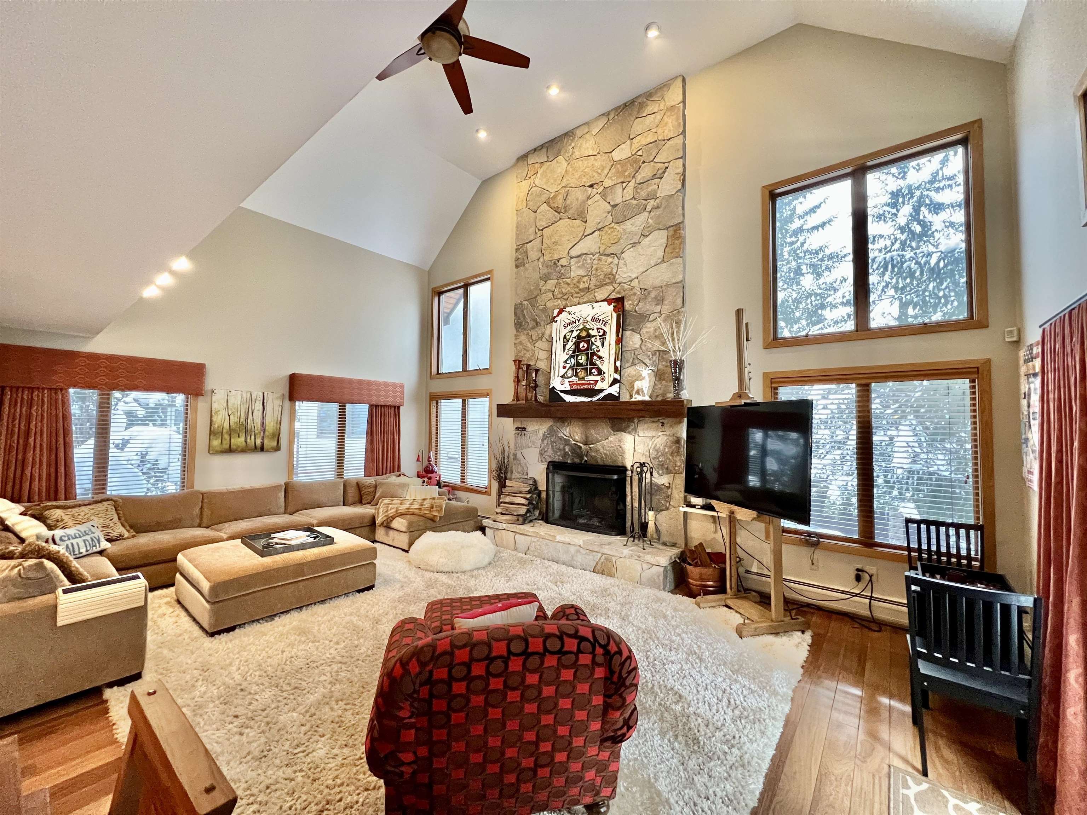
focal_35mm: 13
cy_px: 408
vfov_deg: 89.9
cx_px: 544
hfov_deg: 106.2
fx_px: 408
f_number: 1.8
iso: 400
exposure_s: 1/60
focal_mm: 1.57
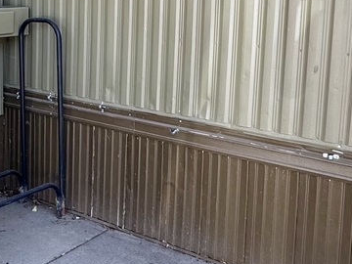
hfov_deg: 33.4
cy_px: 52
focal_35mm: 56
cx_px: 72
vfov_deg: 25.6
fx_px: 569
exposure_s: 1/150
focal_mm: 2.22
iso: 40
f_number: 2.2
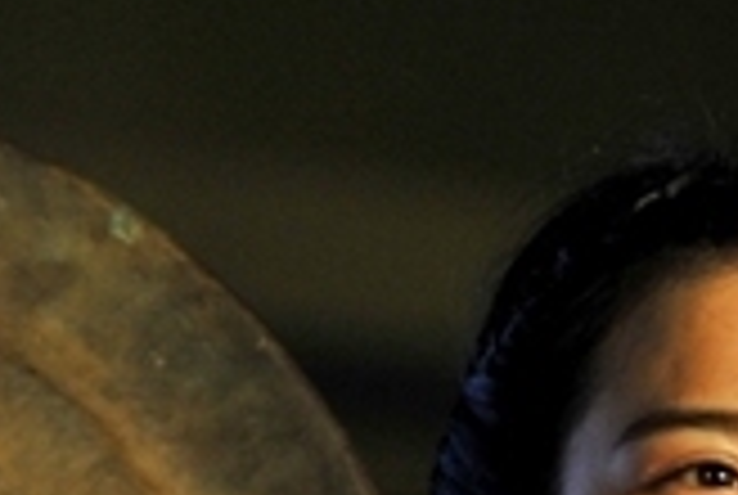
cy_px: 612
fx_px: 19982
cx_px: 760
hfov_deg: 2.1
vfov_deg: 1.4
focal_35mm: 973
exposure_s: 1/160
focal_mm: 200
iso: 1000
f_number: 4
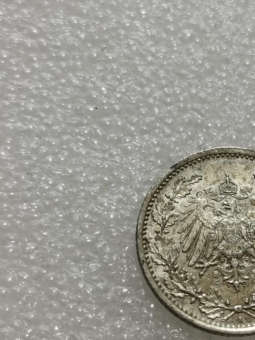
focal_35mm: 106
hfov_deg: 13.9
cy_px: 182
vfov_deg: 18.5
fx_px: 1041
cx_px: 218
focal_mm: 5.58
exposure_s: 1/120
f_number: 1.8
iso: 64
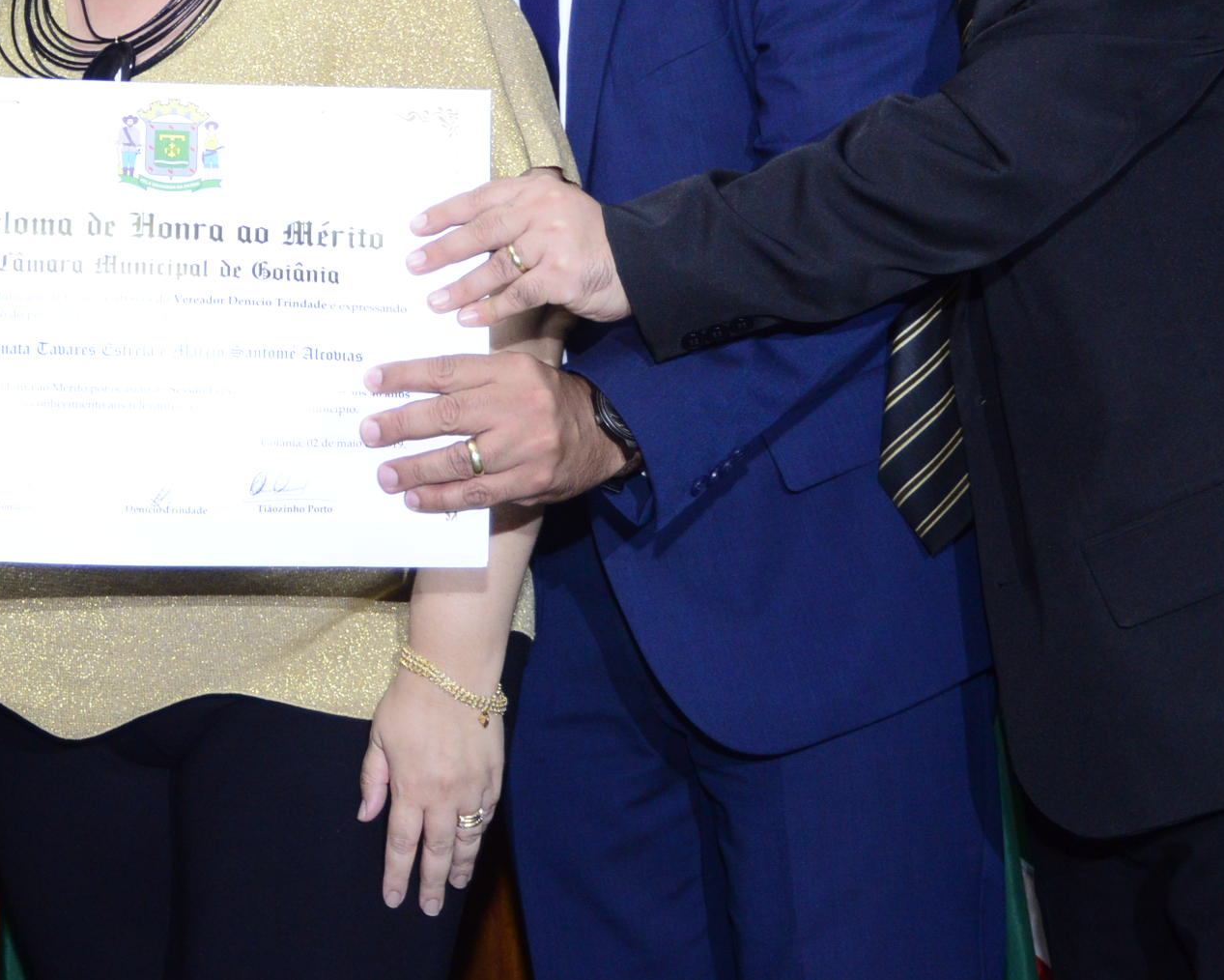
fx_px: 3877
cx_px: 105
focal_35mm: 107
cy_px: 162
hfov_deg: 17.7
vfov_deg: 14.3
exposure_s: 1/125
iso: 2500
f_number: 5.6
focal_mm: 48
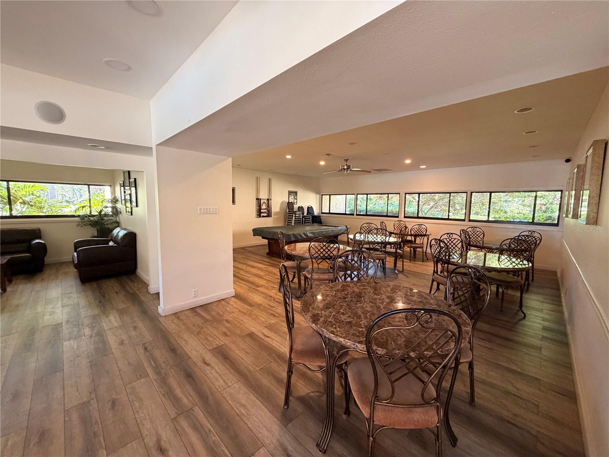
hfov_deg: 102.1
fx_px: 246
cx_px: 304
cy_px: 228
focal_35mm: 14
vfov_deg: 85.7
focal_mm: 2.22
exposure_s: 1/60
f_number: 2.2
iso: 400
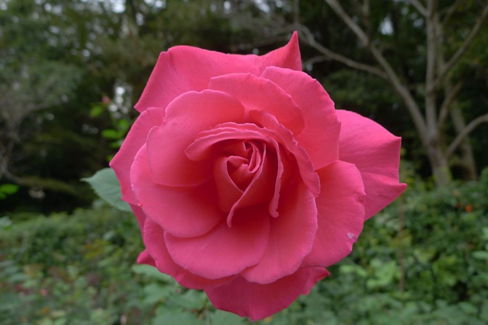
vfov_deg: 53.1
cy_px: 162
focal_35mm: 24
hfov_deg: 73.7
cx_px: 244
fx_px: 325
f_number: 2.5
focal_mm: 5.1
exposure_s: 1/125
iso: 80
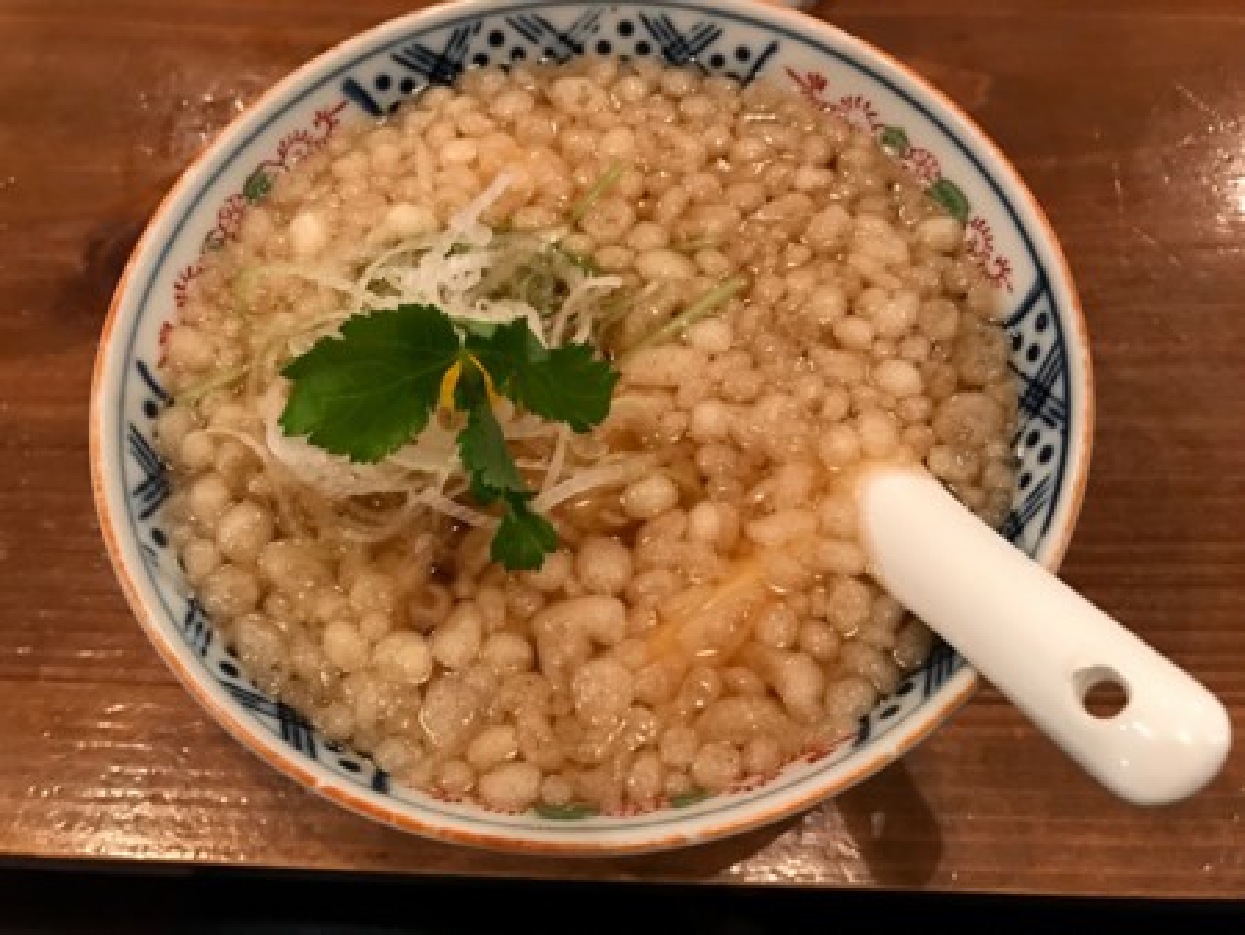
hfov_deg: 63.4
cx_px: 622
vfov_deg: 49.8
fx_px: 1008
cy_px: 468
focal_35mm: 28
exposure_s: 1/14
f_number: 1.8
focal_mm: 3.99
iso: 100
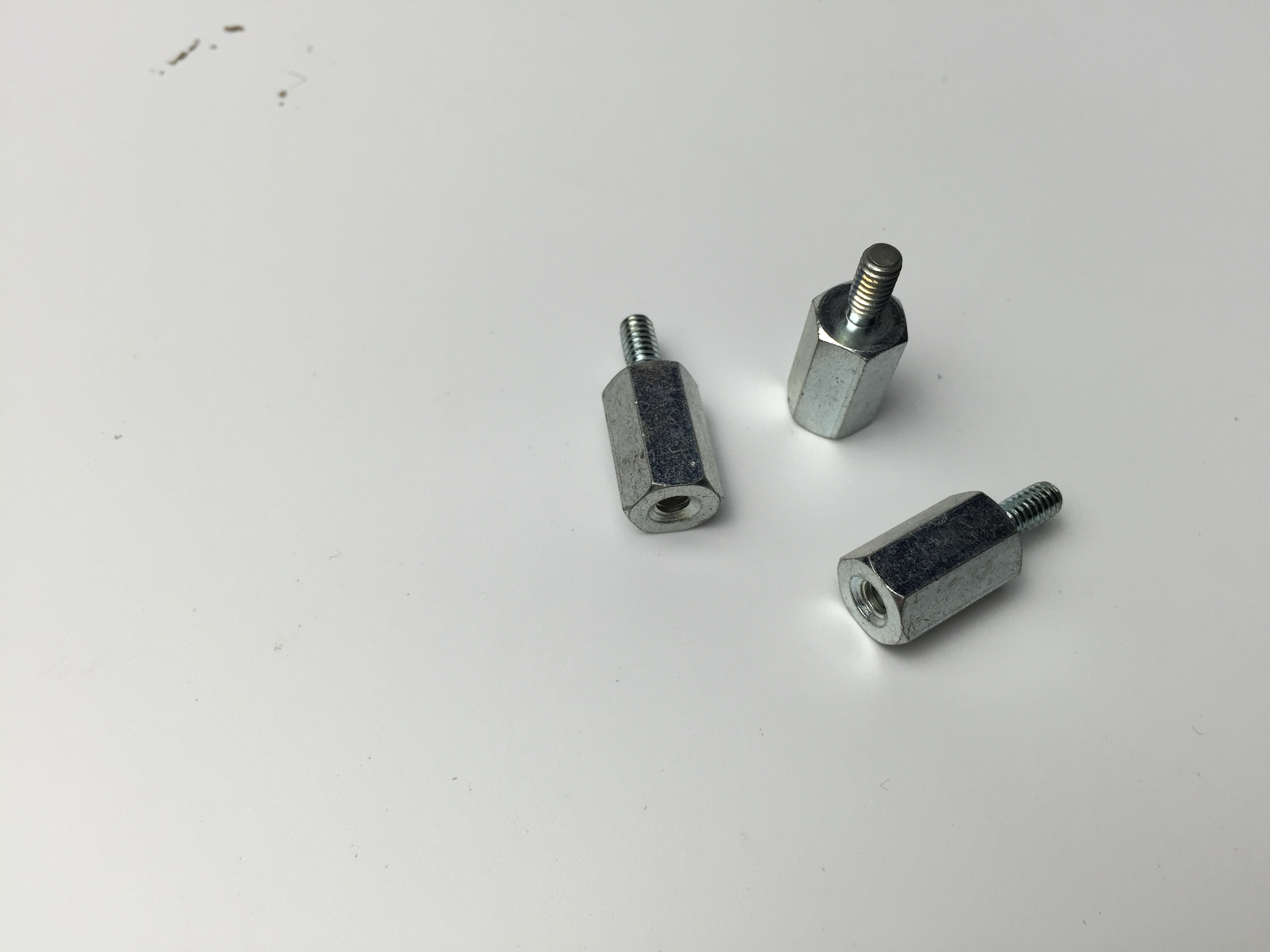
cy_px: 476
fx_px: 1064
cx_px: 635
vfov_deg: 48.2
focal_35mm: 29
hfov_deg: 61.7
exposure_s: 1/100
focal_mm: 4.15
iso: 40
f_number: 2.2
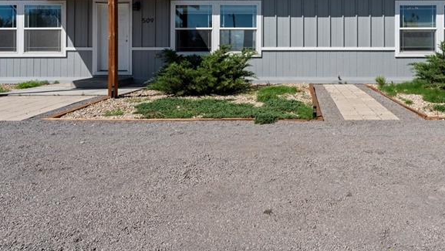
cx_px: 295
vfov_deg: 42.4
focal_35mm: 26
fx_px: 307
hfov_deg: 69.9
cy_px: 50
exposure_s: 1/2000
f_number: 8
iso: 500
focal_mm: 14
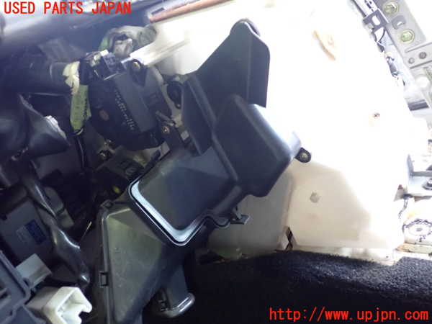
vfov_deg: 46.8
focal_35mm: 30
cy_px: 162
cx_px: 216
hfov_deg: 60.0
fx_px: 374
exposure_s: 1/60
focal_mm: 5.4
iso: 1250
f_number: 2.3
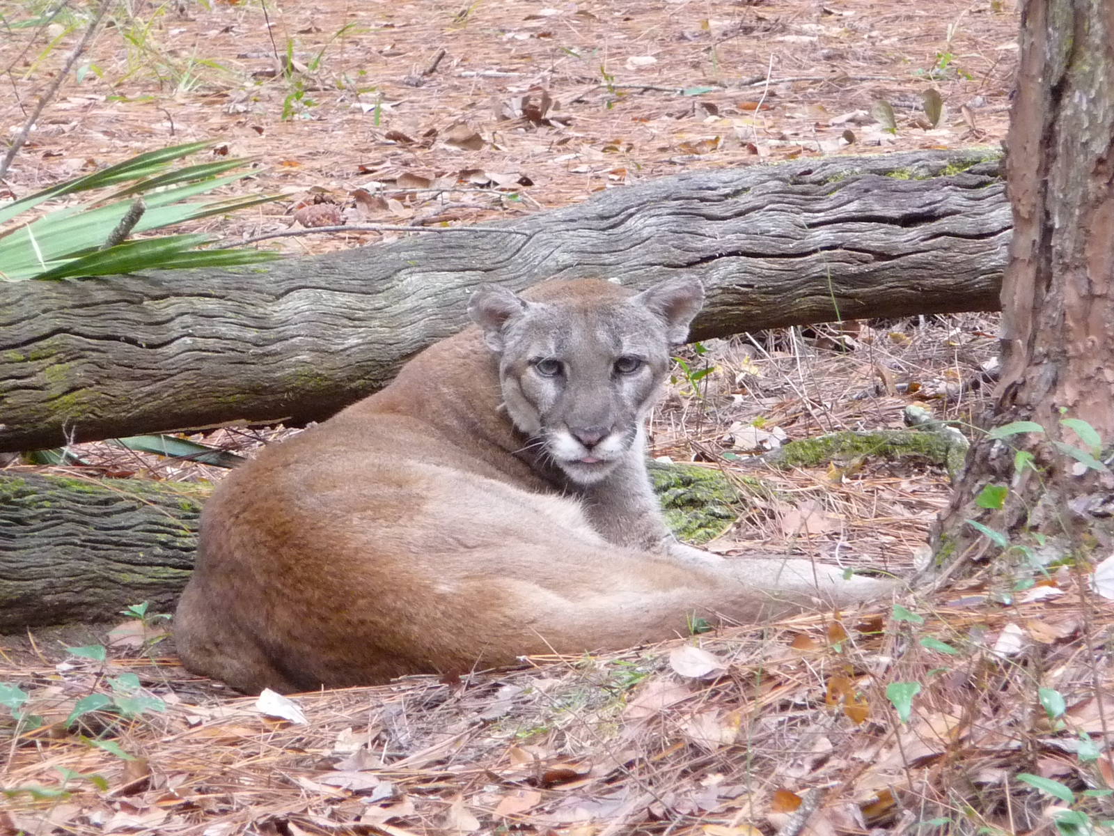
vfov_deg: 3.2
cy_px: 418
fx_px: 15190
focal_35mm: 472
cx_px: 557
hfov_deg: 4.2
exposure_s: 1/50
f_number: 4.9
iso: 400
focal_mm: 47
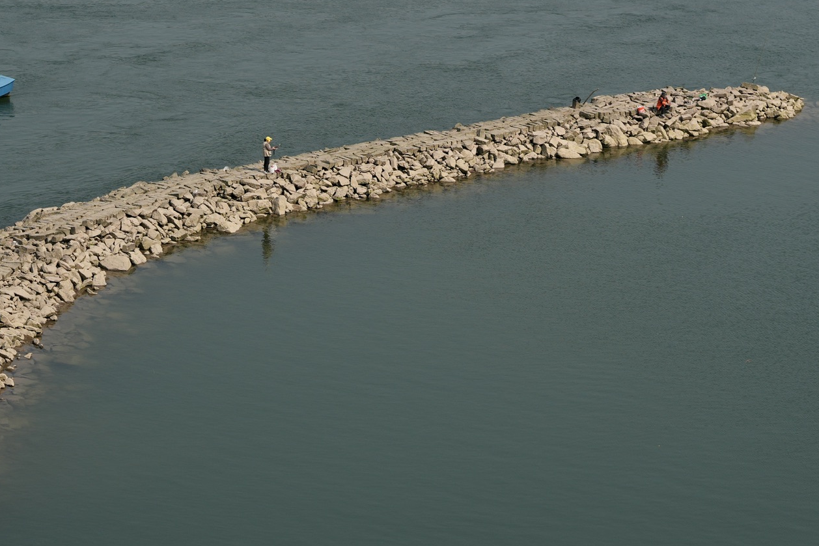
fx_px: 3299
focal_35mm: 145
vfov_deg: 9.5
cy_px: 198
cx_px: 285
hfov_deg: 14.1
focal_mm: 56
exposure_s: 1/4000
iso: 100
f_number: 2.8
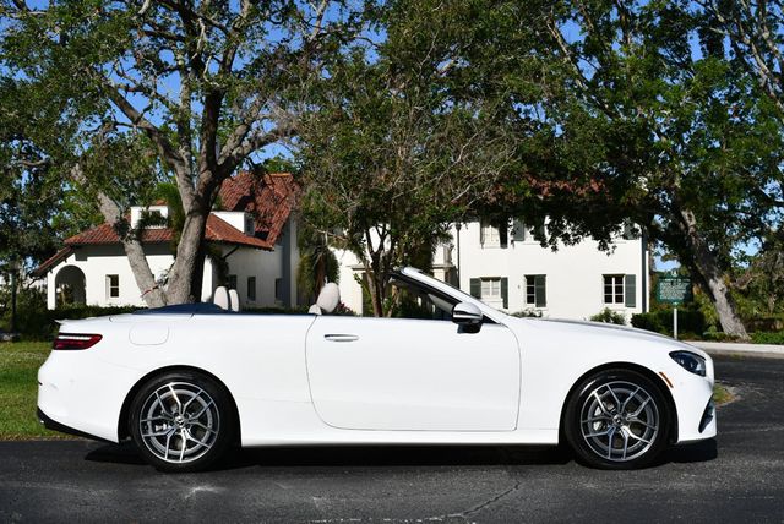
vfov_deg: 27.0
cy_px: 262
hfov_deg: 39.6
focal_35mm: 50
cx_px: 392
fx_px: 1090
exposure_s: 1/400
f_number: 10
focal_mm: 25
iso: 100
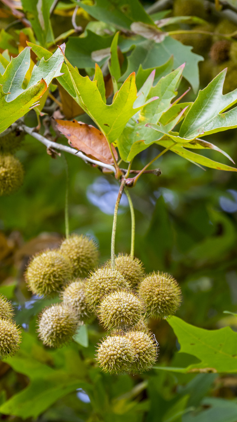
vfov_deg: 4.2
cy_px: 211
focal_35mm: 520
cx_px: 79
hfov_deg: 2.3
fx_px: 5808
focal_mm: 220
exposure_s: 1/80
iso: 400
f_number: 9
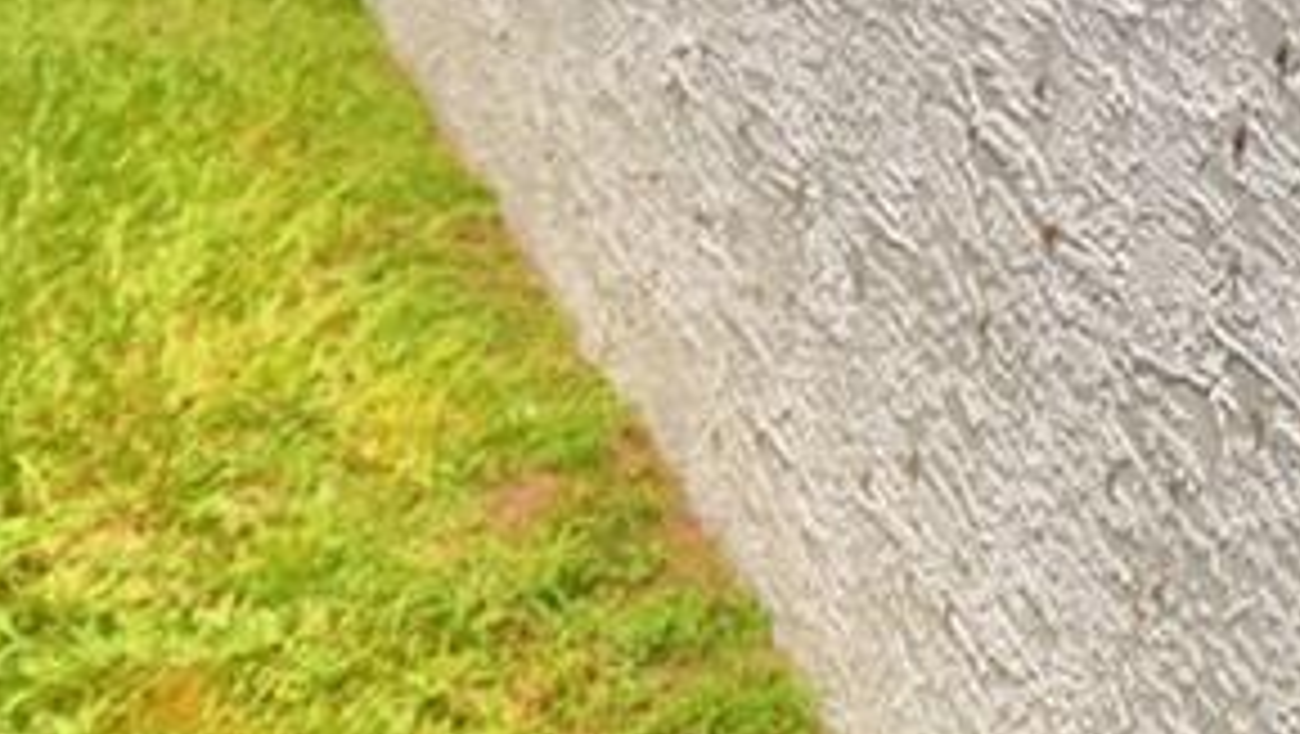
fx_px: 3001
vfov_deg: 12.4
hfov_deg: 18.7
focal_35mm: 87
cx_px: 2357
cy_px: -716
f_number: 4.5
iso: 100
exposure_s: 1/1600
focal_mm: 10
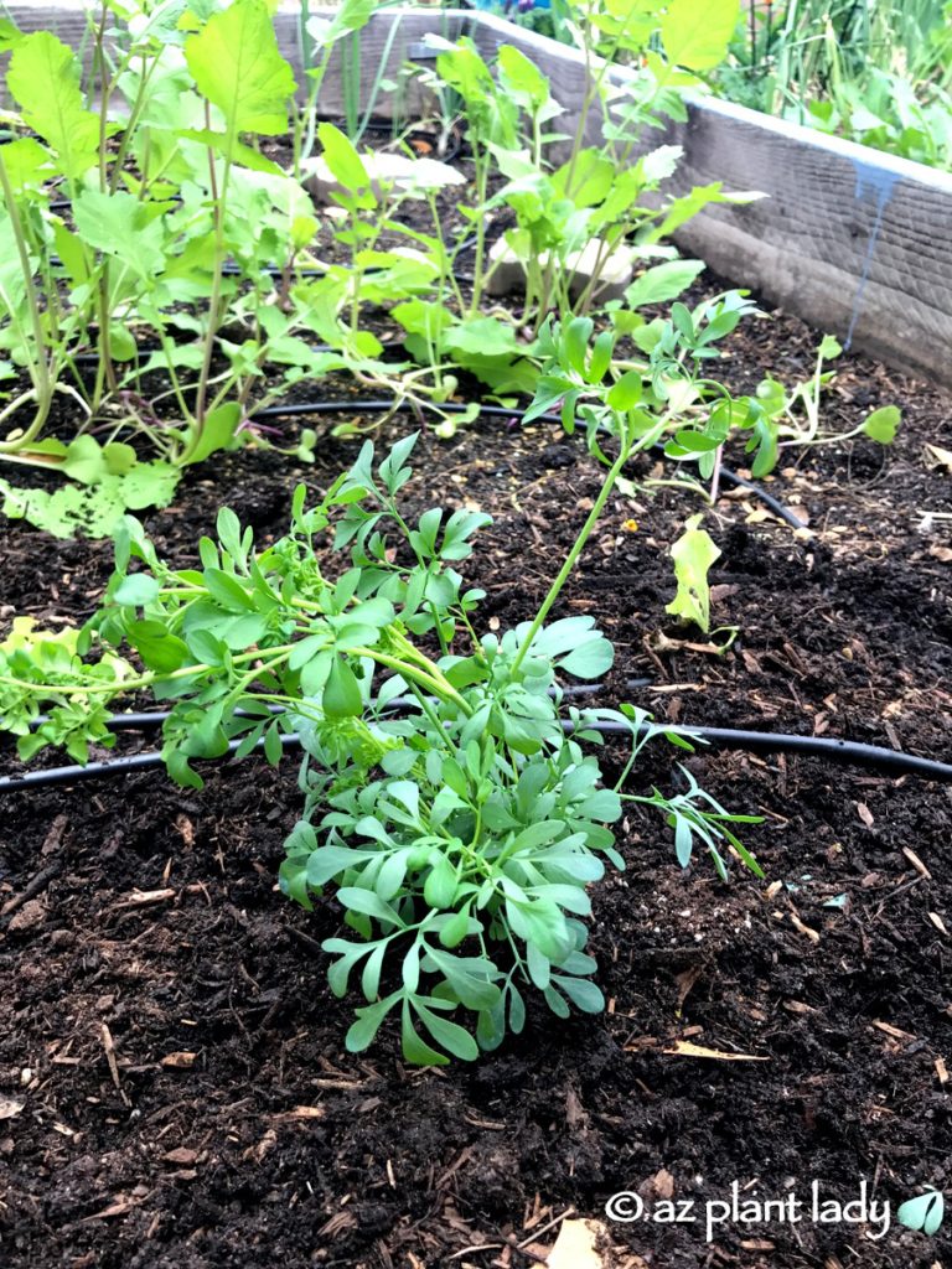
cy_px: 634
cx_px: 476
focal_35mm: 28
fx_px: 1027
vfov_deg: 63.4
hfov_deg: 49.7
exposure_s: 1/150
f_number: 1.8
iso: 20
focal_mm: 3.99
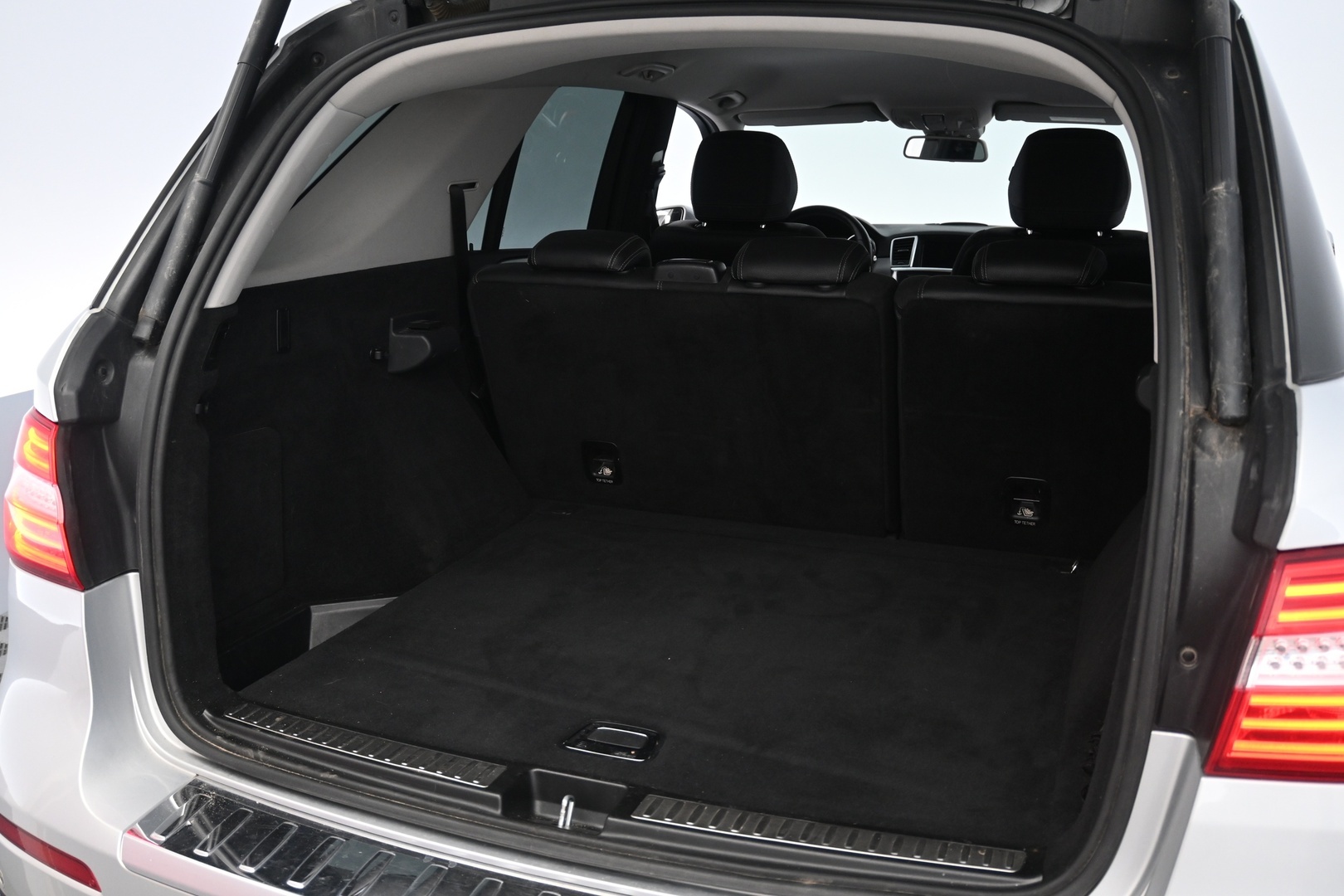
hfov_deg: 58.3
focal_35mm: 32
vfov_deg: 40.8
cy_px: 448
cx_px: 672
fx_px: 1204
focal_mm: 21.5
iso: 800
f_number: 4
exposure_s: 1/30
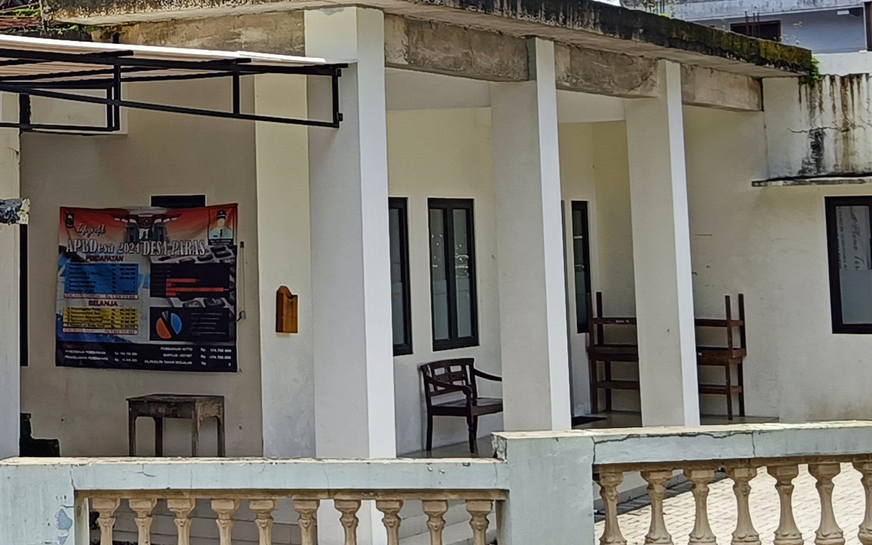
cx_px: 128
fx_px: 2044
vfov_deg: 14.9
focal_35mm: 86
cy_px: -16
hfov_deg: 23.6
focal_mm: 5.59
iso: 64
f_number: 1.8
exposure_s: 1/1443
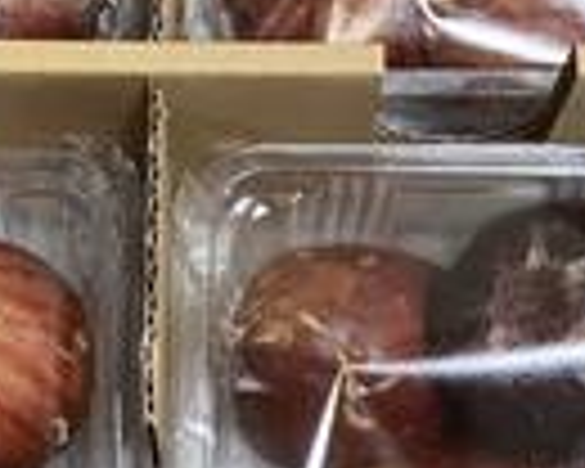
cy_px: 162
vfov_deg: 18.2
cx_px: 108
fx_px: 1454
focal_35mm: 84
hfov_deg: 22.4
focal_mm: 3.99
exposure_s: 1/30
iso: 400
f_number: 1.8
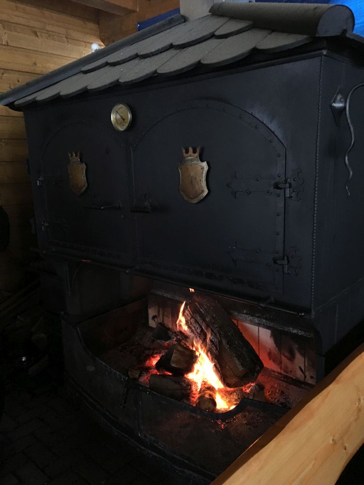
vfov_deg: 61.7
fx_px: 407
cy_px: 242
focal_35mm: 29
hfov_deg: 48.2
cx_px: 182
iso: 250
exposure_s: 1/25
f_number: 2.2
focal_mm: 4.15
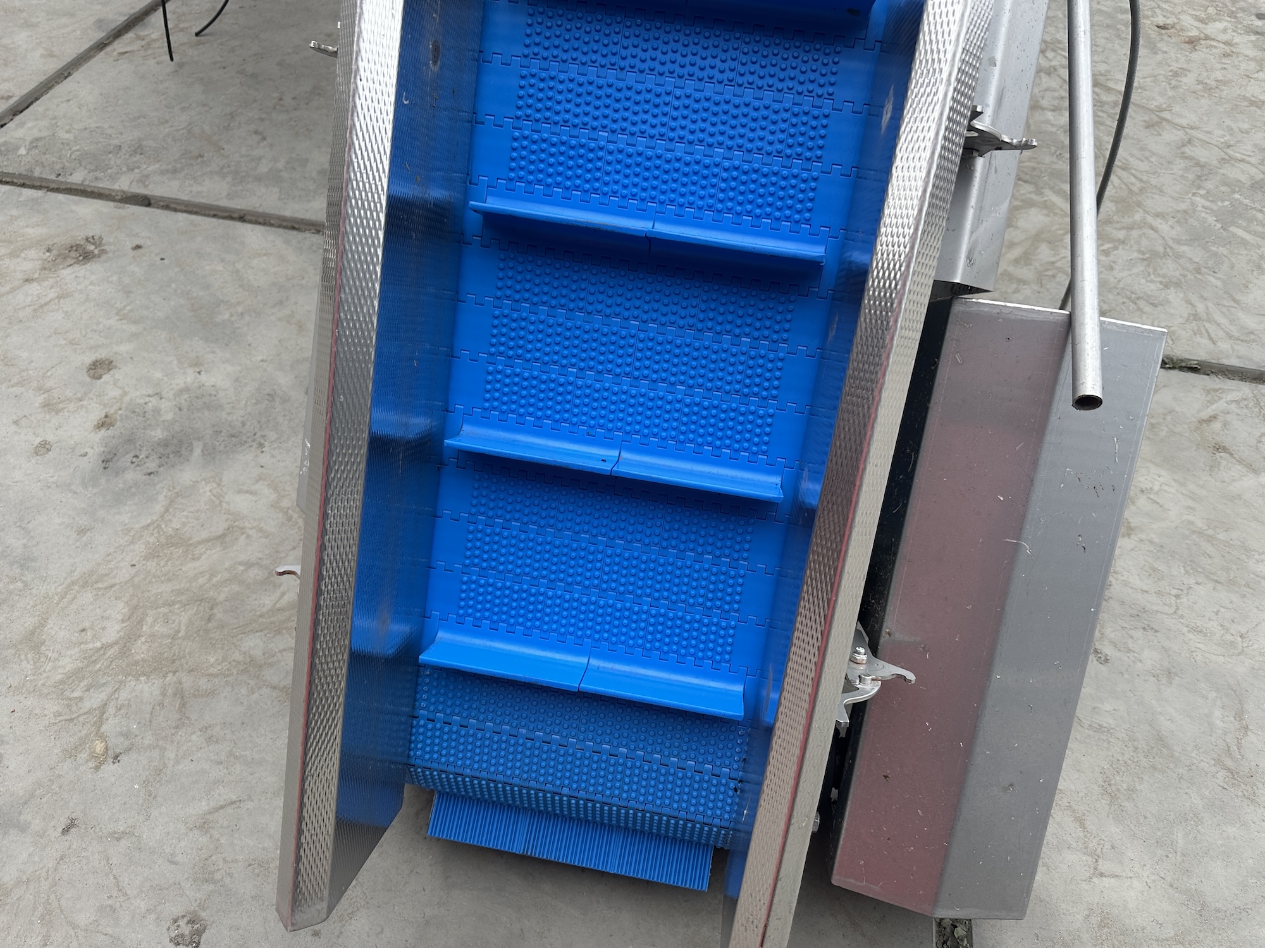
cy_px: 474
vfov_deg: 56.8
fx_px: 877
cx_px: 632
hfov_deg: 71.6
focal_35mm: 24
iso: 125
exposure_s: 1/121
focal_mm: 6.86
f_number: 1.78
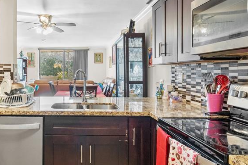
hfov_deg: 61.5
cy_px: 77
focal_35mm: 29
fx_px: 200
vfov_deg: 44.9
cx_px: 75
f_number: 9
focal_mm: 16
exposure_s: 1/8
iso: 3200
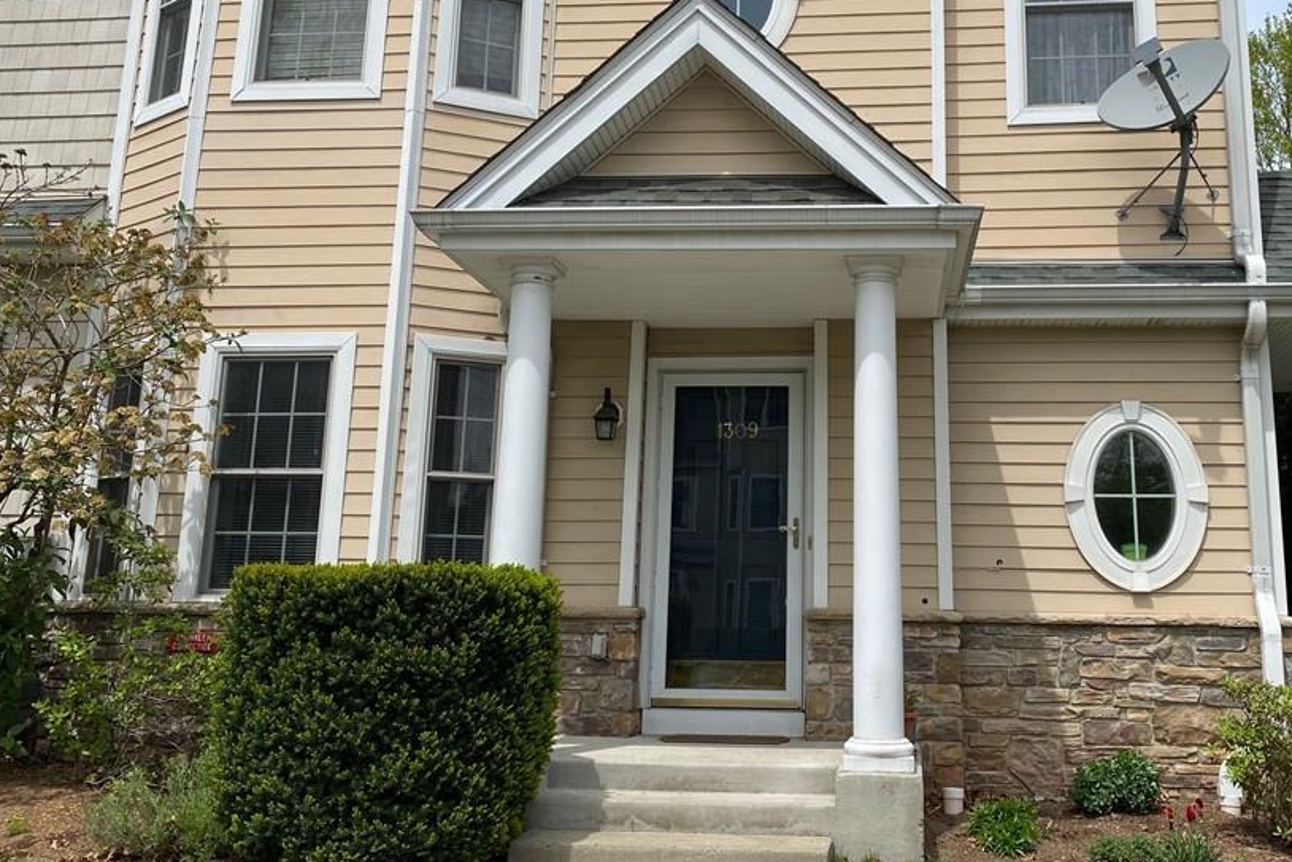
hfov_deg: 55.3
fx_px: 1220
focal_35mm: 34
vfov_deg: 38.7
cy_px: 337
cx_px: 790
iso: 32
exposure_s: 1/3861
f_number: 1.8
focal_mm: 4.25
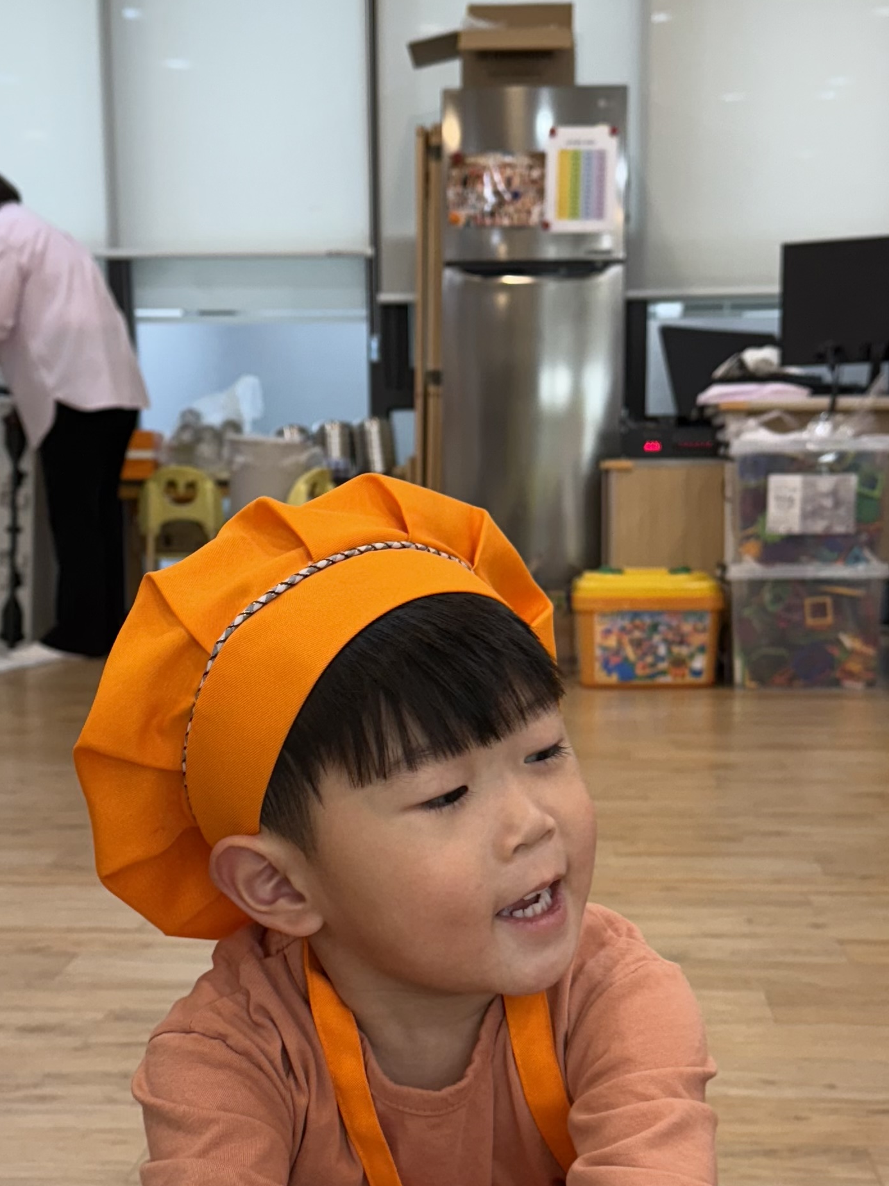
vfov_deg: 53.7
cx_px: 439
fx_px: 1164
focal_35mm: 34
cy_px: 699
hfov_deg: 41.8
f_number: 1.78
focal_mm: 6.76
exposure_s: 1/120
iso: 160
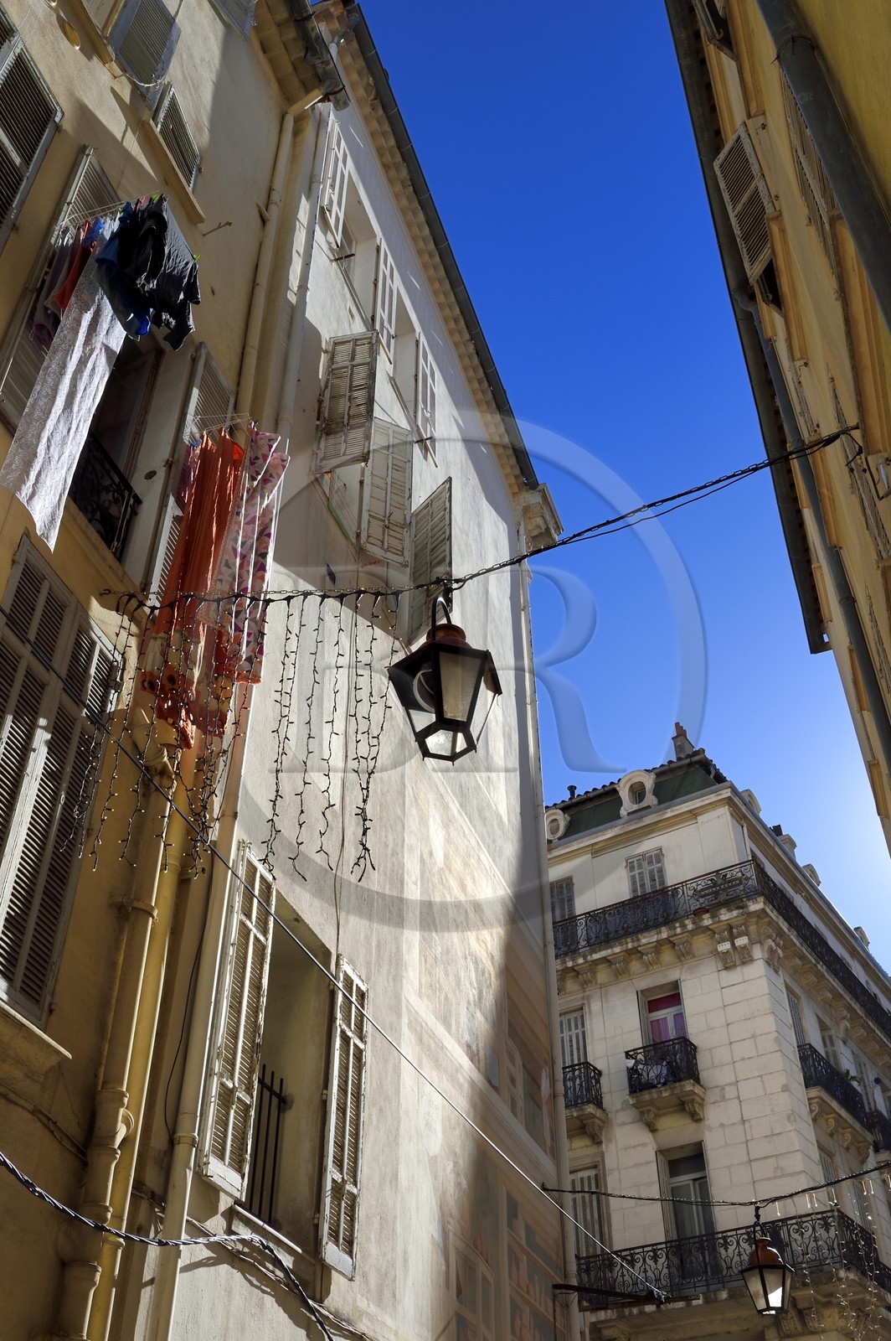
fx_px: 1190
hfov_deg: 41.0
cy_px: 670
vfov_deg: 58.8
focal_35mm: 32
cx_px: 446
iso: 200
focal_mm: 32
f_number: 16
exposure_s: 1/160
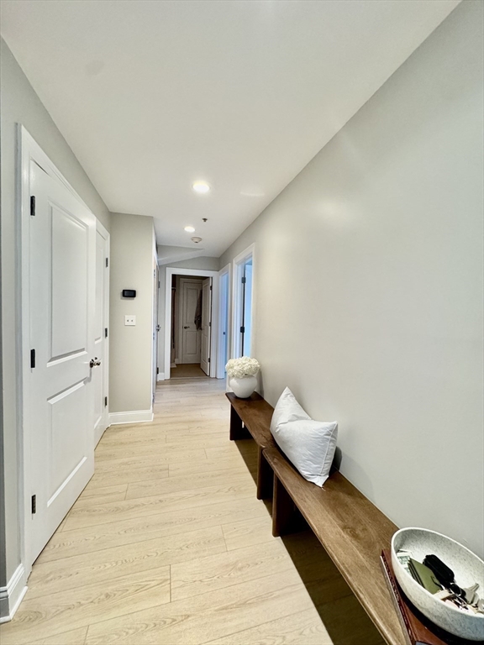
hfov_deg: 85.7
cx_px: 242
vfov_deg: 102.1
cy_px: 322
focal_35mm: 14
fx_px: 261
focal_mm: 2.22
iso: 250
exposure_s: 1/60
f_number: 2.2
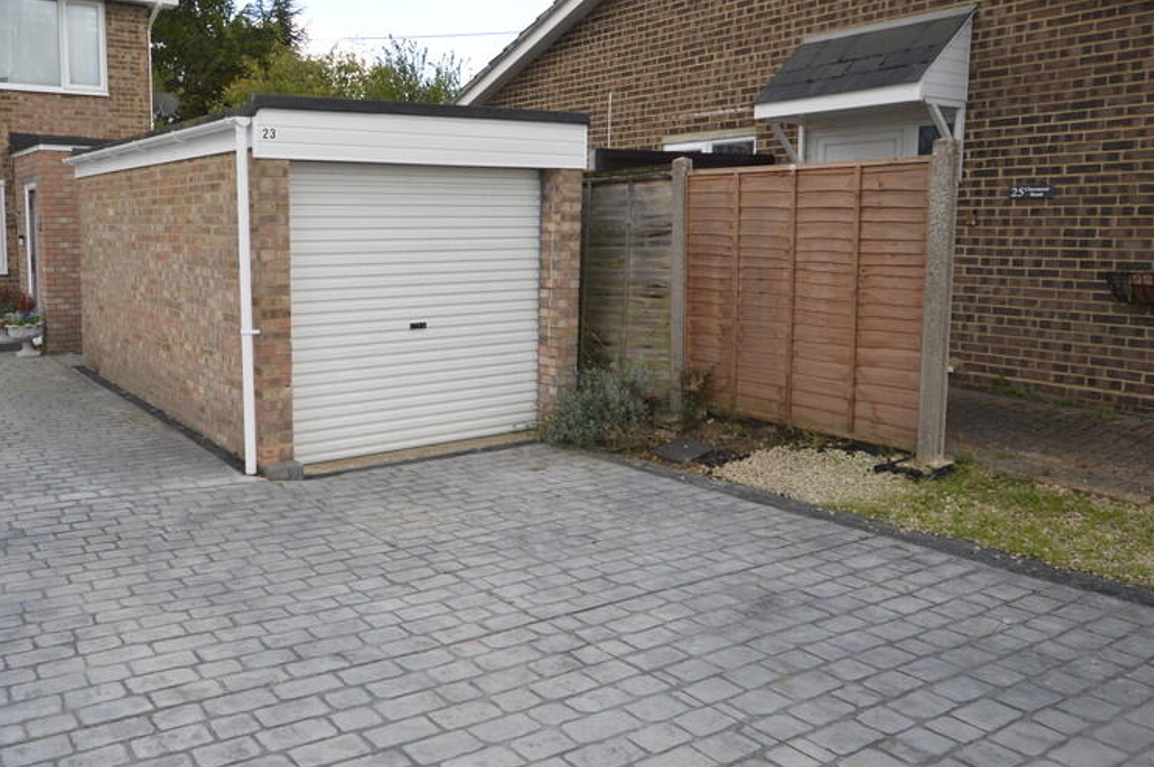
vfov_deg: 44.6
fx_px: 929
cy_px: 295
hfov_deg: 62.1
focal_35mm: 29
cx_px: 381
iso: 100
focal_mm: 14
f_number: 6.3
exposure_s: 1/160
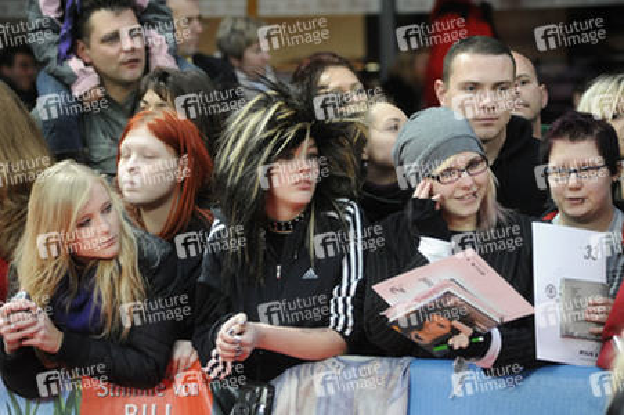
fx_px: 2511
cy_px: 208
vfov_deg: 9.4
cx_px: 312
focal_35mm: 145
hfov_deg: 14.2
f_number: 5
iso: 2500
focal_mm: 145
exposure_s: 1/100
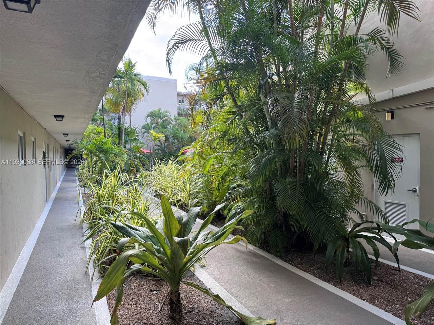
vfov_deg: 56.8
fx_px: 301
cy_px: 162
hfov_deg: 71.6
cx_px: 217
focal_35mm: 24
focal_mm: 6.76
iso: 64
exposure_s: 1/232
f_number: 1.78
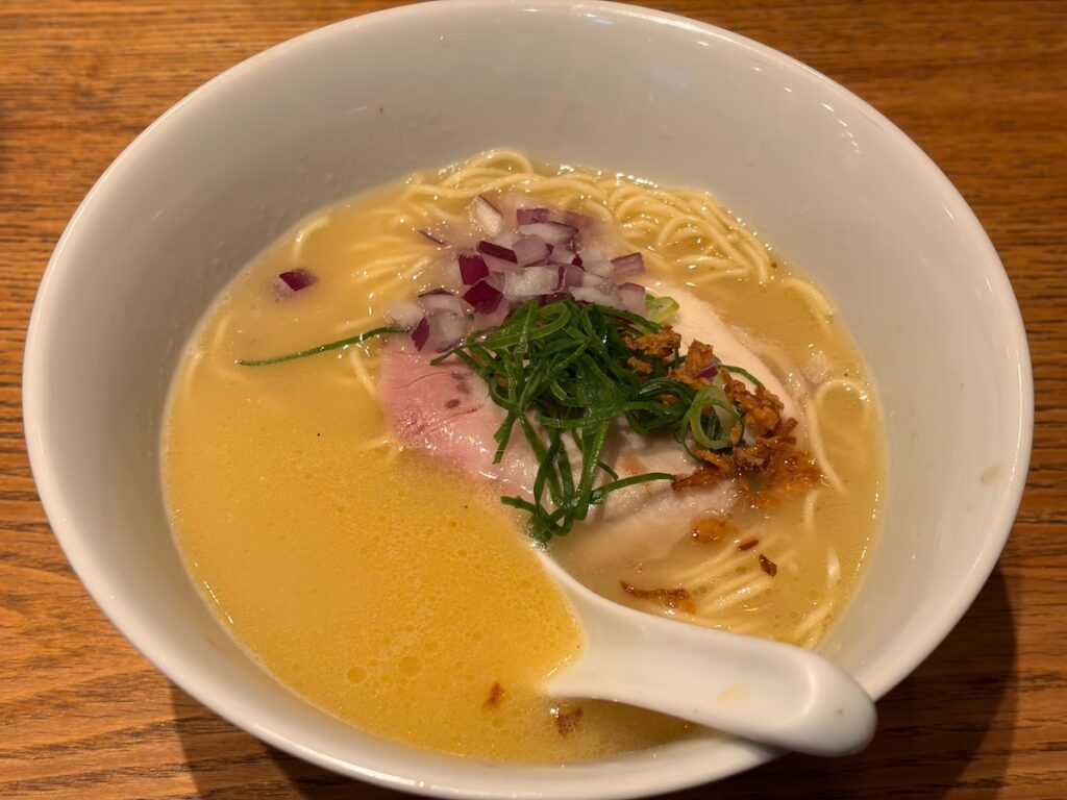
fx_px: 1603
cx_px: 534
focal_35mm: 52
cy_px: 400
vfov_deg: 28.0
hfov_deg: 36.8
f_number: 1.6
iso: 50
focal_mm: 5.96
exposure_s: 1/50
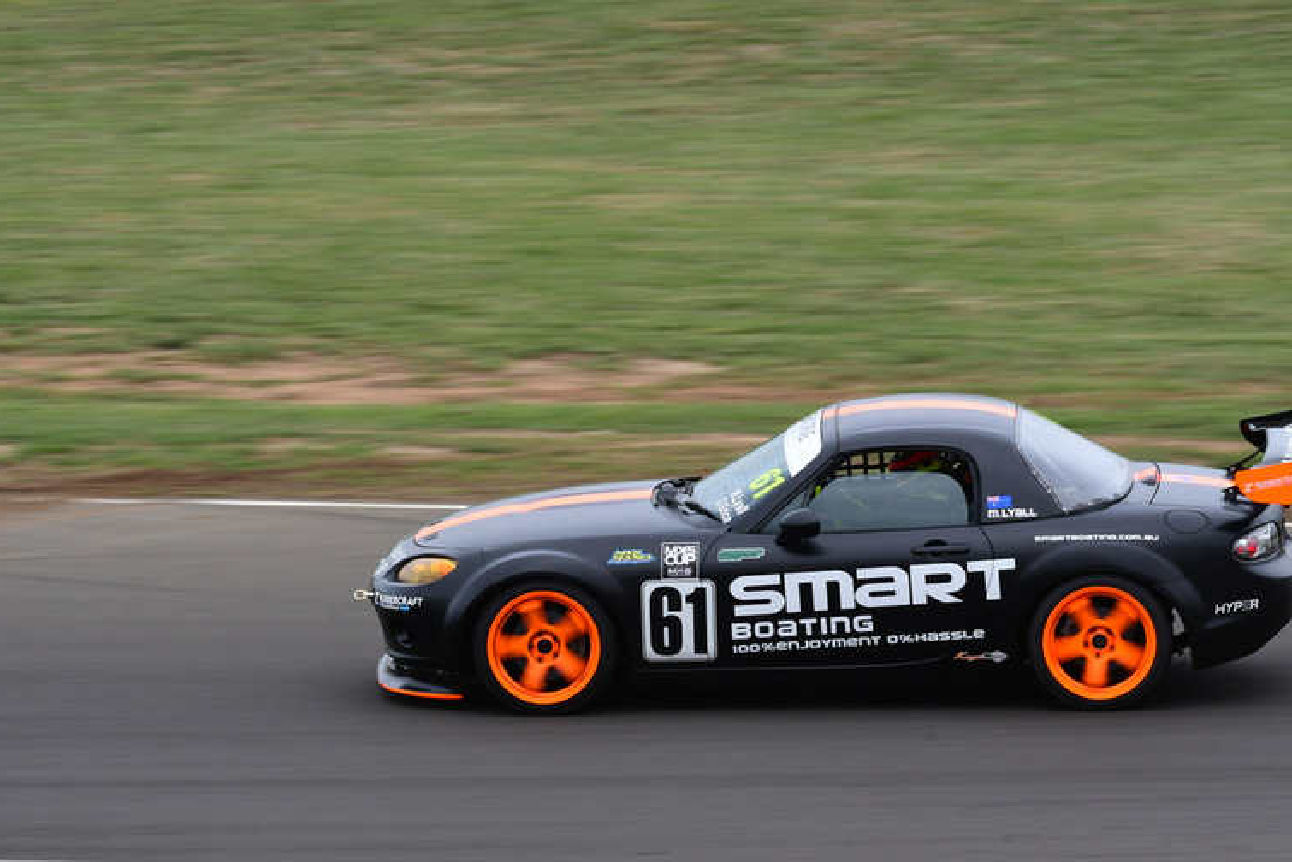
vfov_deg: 2.8
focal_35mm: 493
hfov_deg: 4.2
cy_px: 429
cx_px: 678
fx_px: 17699
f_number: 13
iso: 250
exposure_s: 1/200
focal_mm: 310
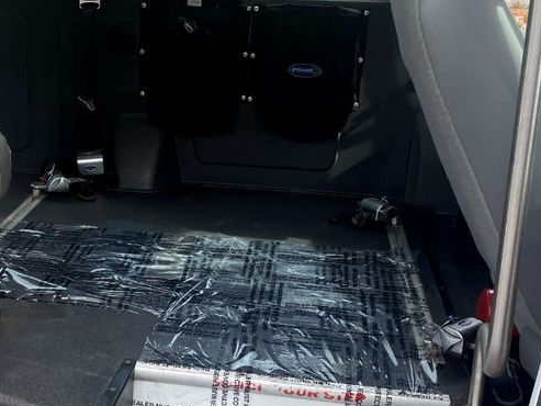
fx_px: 844
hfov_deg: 34.4
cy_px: 297
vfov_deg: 26.7
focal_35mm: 54
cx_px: 106
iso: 32
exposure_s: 1/871
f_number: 1.8
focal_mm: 4.25
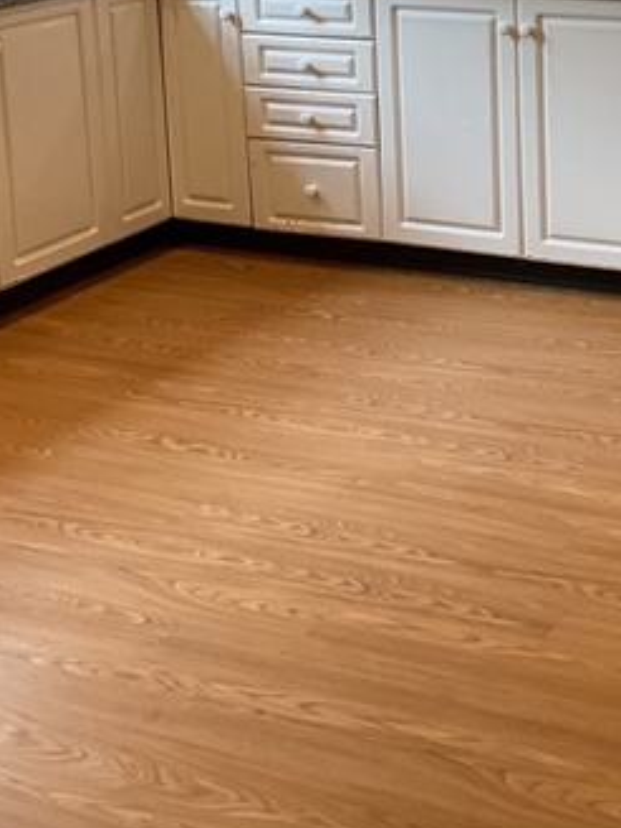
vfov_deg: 27.6
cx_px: 543
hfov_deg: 21.2
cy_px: 96
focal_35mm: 68
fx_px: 1627
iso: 64
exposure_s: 1/60
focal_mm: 3
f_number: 1.8
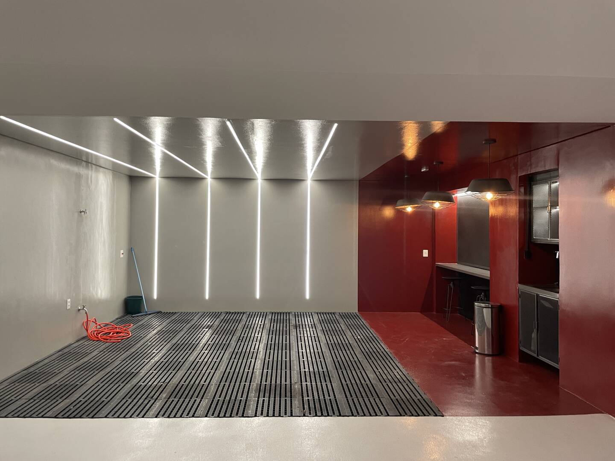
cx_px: 308
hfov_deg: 67.3
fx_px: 462
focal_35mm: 26
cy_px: 230
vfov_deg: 53.1
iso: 160
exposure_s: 1/60
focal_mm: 4.2
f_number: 1.6
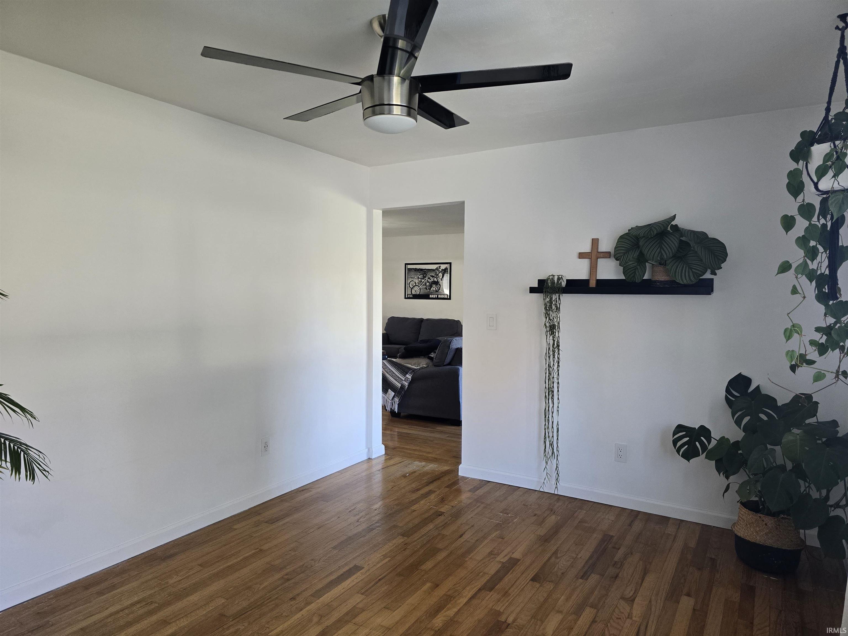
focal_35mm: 23
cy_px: 318
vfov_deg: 58.9
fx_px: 563
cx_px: 424
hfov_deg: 73.9
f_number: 1.7
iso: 200
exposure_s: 1/120
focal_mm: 6.3
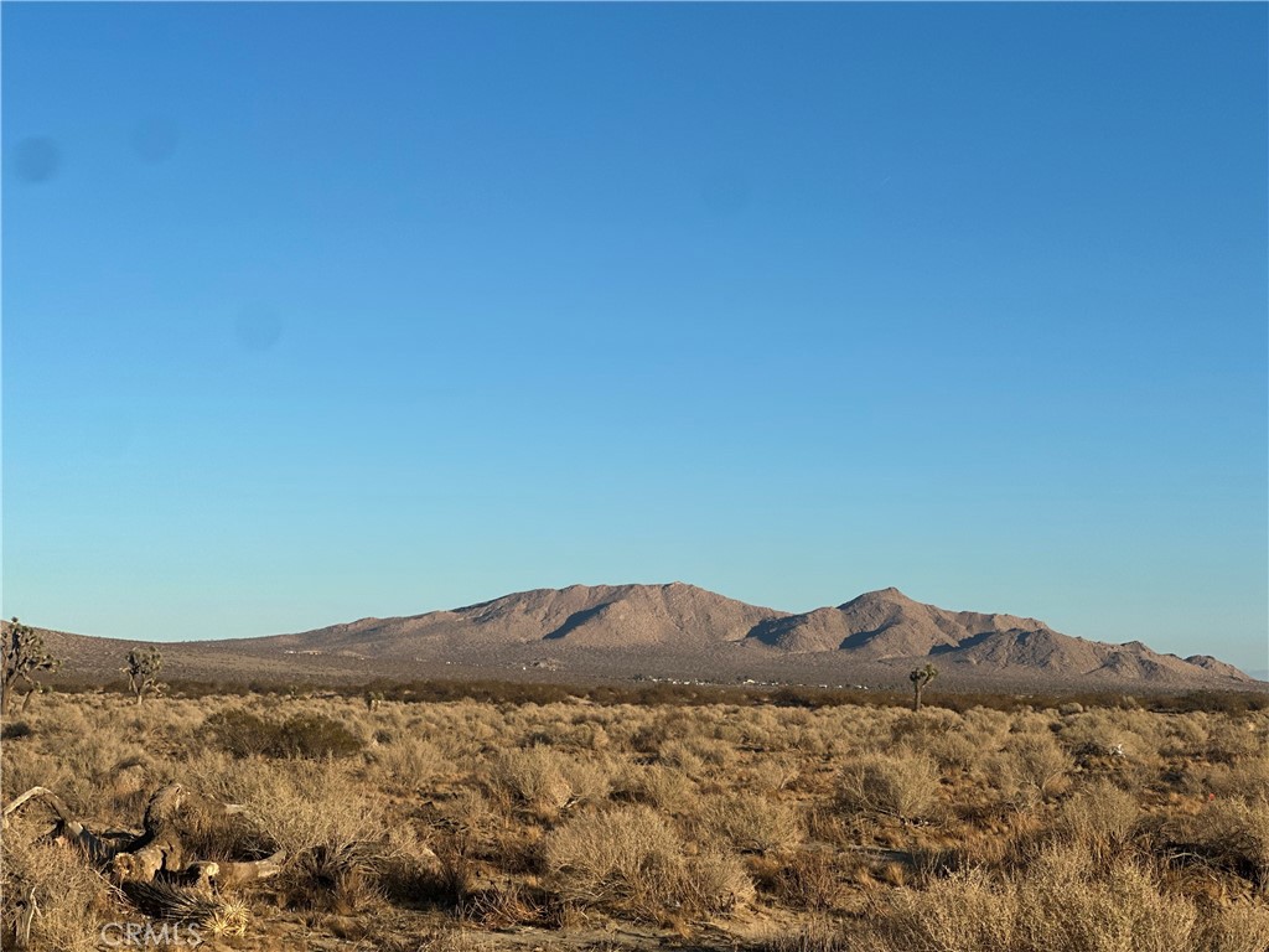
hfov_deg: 25.3
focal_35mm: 77
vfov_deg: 19.1
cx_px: 634
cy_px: 476
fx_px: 2823
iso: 32
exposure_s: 1/911
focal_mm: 9
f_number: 2.8
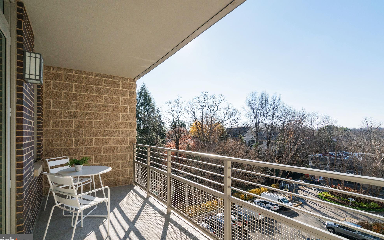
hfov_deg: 94.4
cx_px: 190
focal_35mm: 17
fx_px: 178
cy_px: 115
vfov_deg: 68.0
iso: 1250
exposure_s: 1/1600
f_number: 8
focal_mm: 16
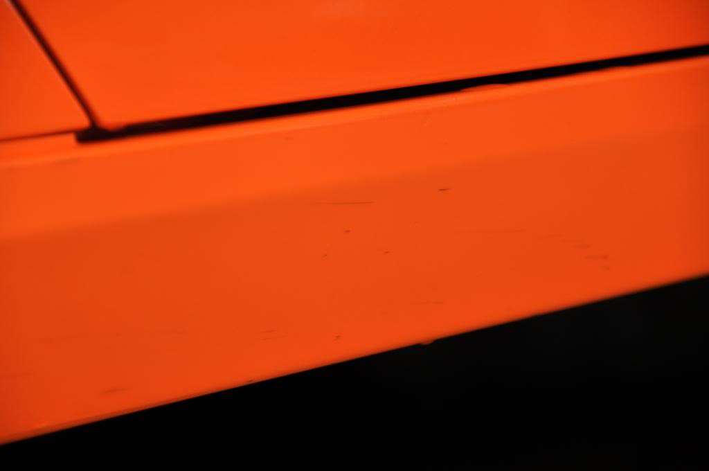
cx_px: 354
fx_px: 4573
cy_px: 236
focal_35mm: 232
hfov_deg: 8.9
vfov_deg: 5.9
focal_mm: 155
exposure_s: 1/100
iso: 200
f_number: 6
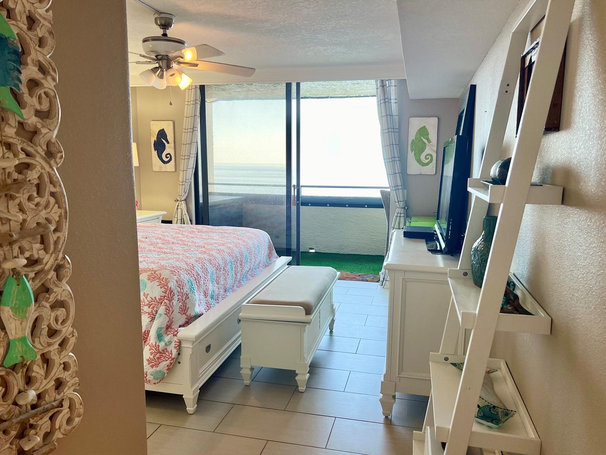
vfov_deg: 51.4
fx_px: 473
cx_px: 300
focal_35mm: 27
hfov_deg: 65.3
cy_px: 230
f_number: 1.5
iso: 100
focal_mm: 5.7
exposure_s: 1/120
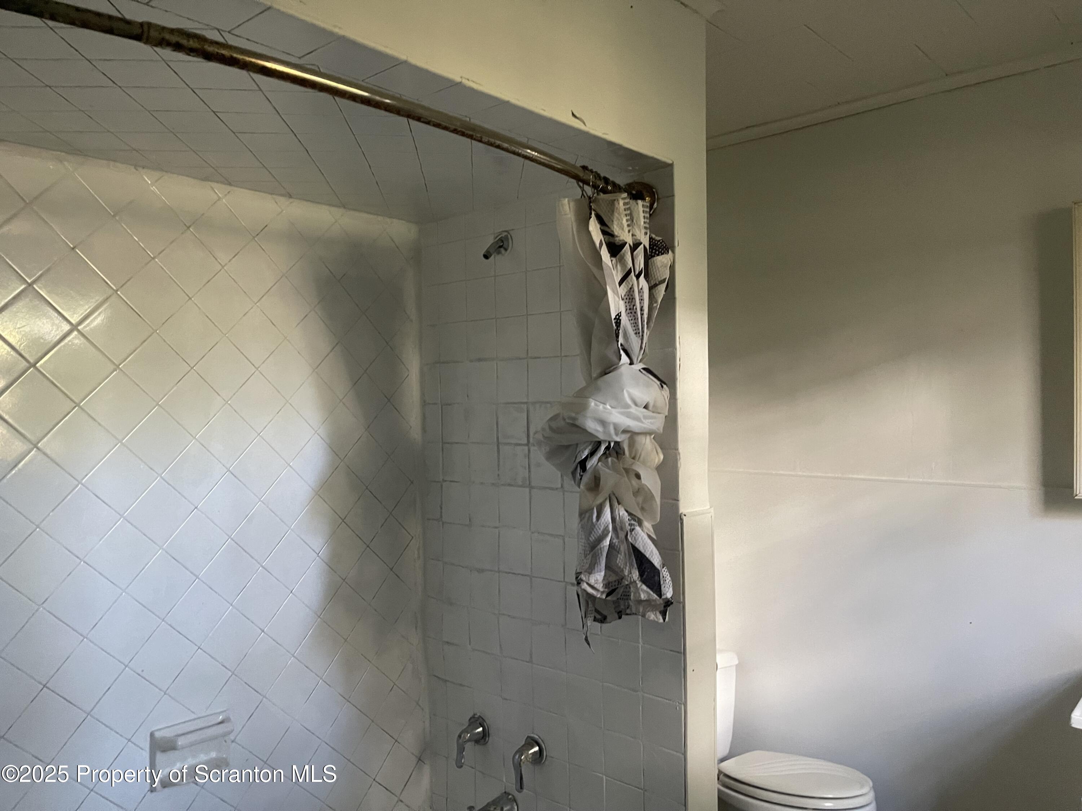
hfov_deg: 69.4
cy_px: 406
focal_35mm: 25
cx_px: 541
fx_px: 781
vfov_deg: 54.9
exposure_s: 1/42
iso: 500
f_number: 1.6
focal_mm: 5.1
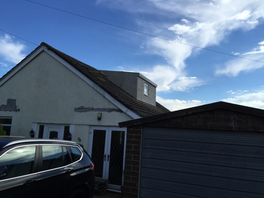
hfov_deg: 61.7
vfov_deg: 48.2
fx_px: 221
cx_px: 132
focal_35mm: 29
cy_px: 99
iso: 32
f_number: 2.2
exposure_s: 1/2083
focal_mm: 4.15
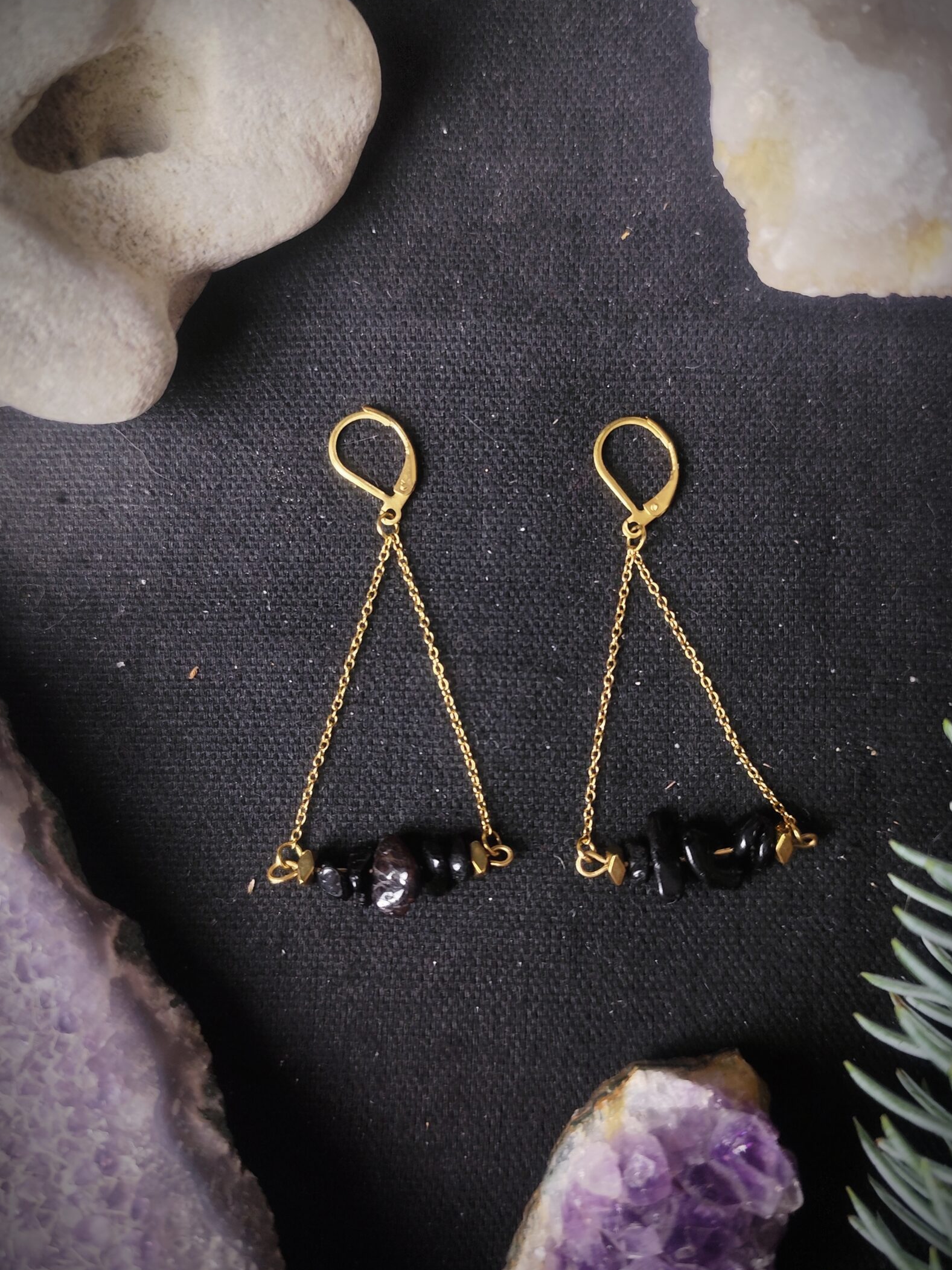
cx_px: 531
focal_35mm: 28
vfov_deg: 63.4
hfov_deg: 49.6
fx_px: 1027
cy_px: 678
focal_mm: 6.19
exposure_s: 1/50
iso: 200
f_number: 1.65
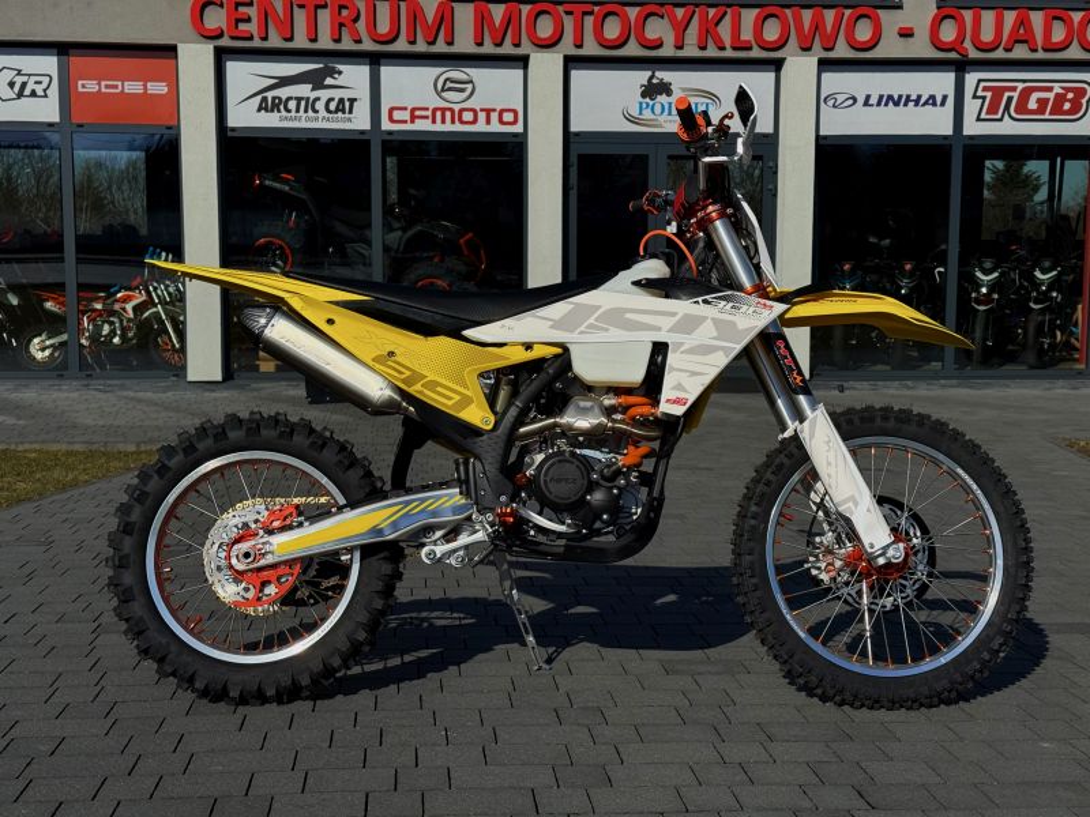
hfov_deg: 39.7
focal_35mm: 48
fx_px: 1511
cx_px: 545
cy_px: 408
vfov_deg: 30.3
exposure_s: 1/11364
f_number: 1.78
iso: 64
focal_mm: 6.76
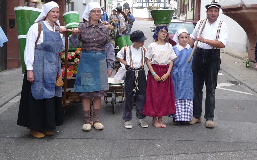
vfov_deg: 24.0
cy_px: 68
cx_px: 128
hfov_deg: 37.5
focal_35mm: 54
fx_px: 378
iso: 100
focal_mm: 5
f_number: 3.4
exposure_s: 1/100
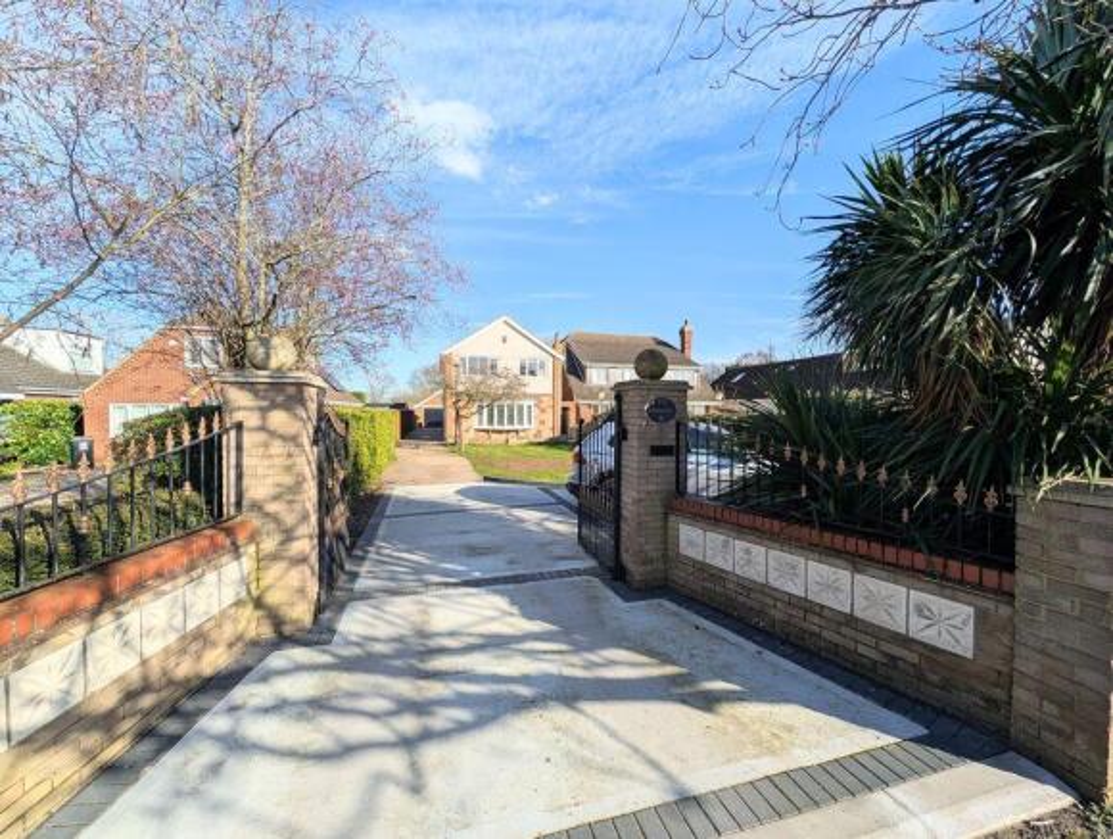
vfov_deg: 94.7
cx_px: 556
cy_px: 420
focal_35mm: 12
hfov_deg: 110.4
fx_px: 386
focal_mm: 2.02
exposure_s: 1/3257
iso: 60
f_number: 1.7
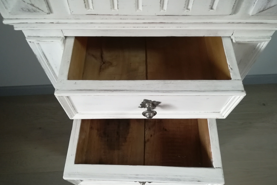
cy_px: 99
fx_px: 215
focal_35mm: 28
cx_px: 138
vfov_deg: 46.4
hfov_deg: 65.5
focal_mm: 3.83
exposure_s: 1/20
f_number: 2.2
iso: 640
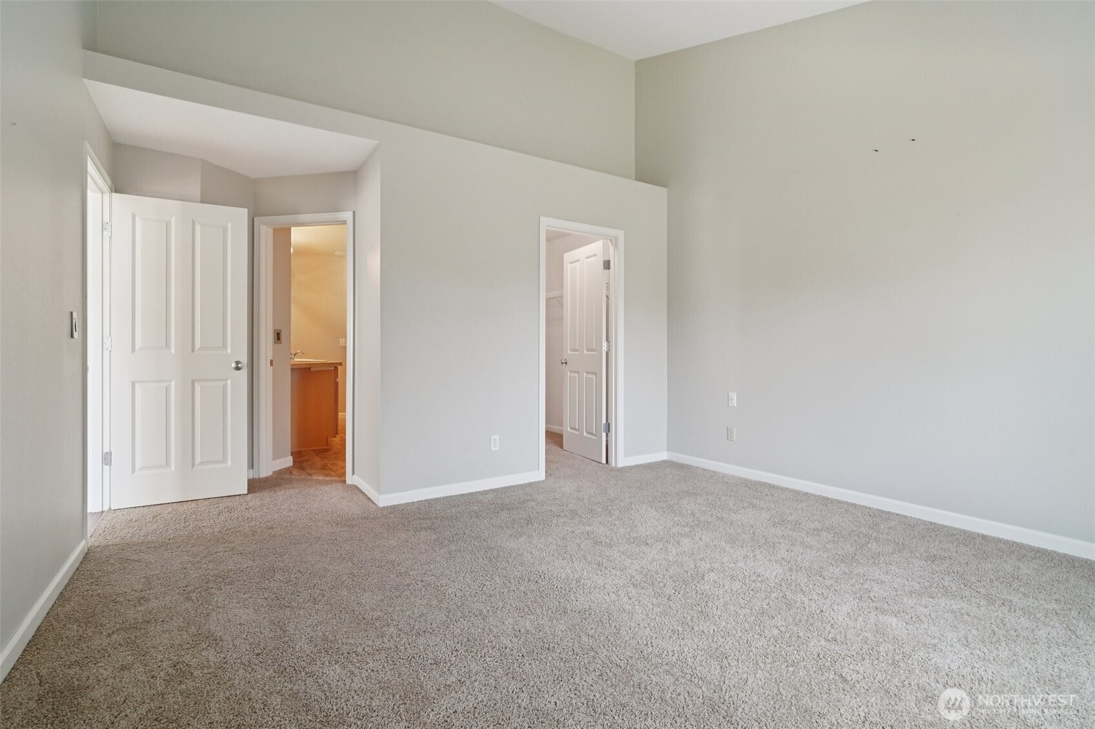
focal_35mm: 16
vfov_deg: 73.7
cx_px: 548
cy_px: 364
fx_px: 487
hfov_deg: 96.7
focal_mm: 16
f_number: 8
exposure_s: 1/25
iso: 1600
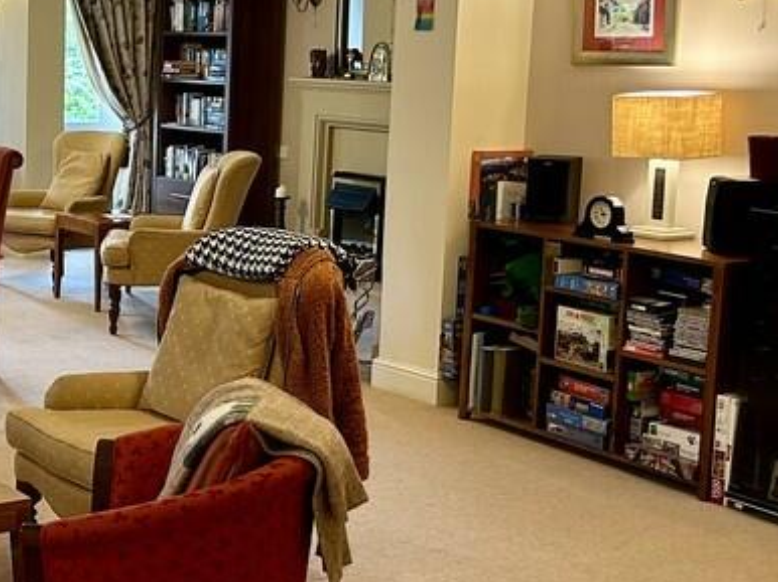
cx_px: -10
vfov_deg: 21.3
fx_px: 1550
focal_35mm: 69
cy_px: 270
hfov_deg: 26.6
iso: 160
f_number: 1.5
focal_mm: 5.7
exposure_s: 1/50
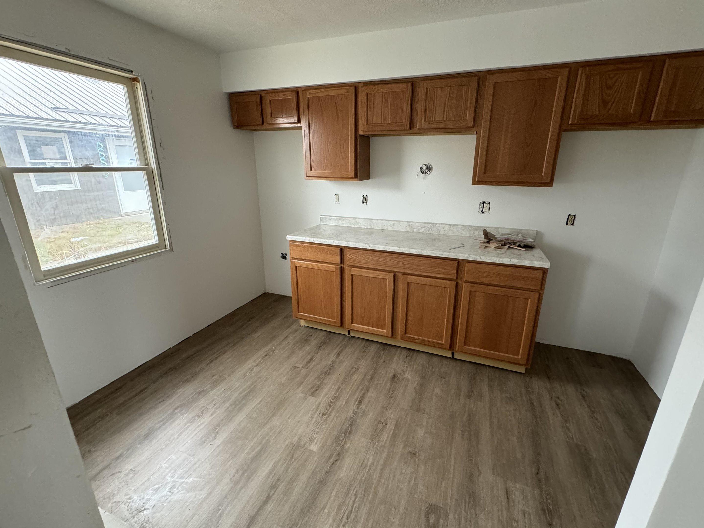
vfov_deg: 81.7
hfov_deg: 98.1
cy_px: 251
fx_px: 305
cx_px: 365
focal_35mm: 15
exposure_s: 1/60
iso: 500
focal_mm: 2.22
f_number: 2.2
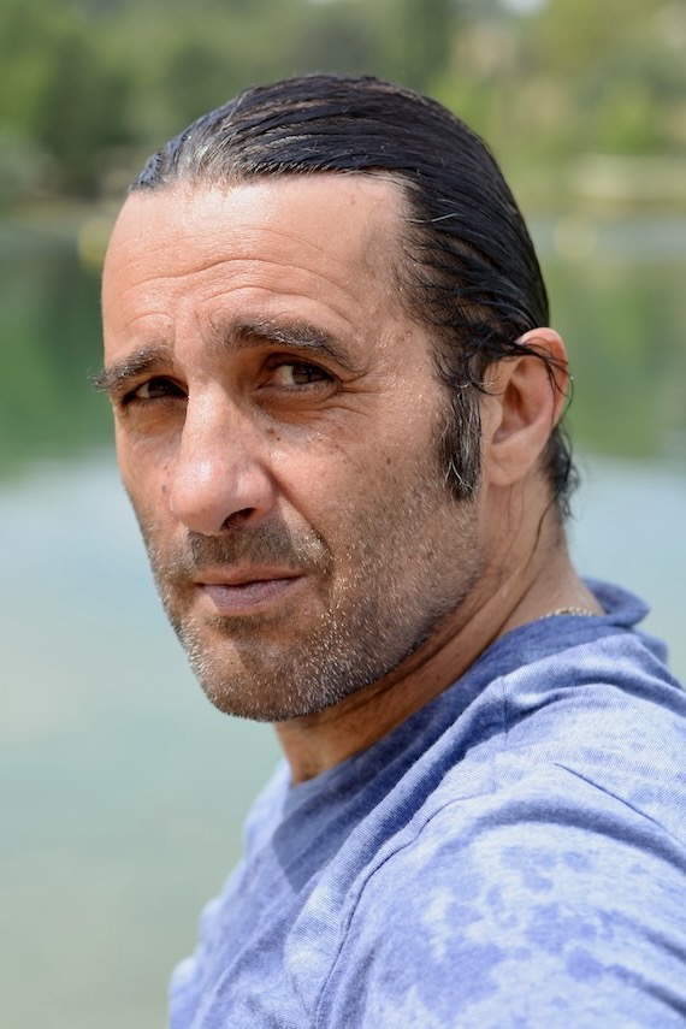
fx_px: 1429
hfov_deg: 27.0
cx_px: 343
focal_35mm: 50
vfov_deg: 39.6
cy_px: 514
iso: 100
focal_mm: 50
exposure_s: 1/1000
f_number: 2.8
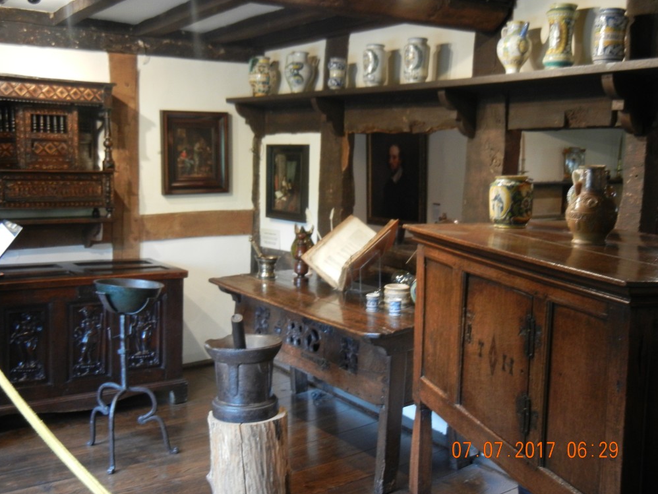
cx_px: 322
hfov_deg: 46.8
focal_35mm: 40
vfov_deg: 36.0
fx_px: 761
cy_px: 249
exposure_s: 1/9
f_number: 3.7
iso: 400
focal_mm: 7.1
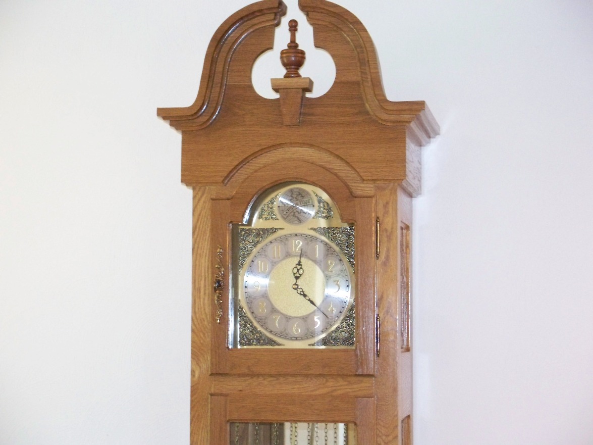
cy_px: 222
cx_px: 296
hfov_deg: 23.8
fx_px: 1405
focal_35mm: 82
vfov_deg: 18.0
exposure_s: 1/40
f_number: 3.6
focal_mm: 17.3
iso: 800
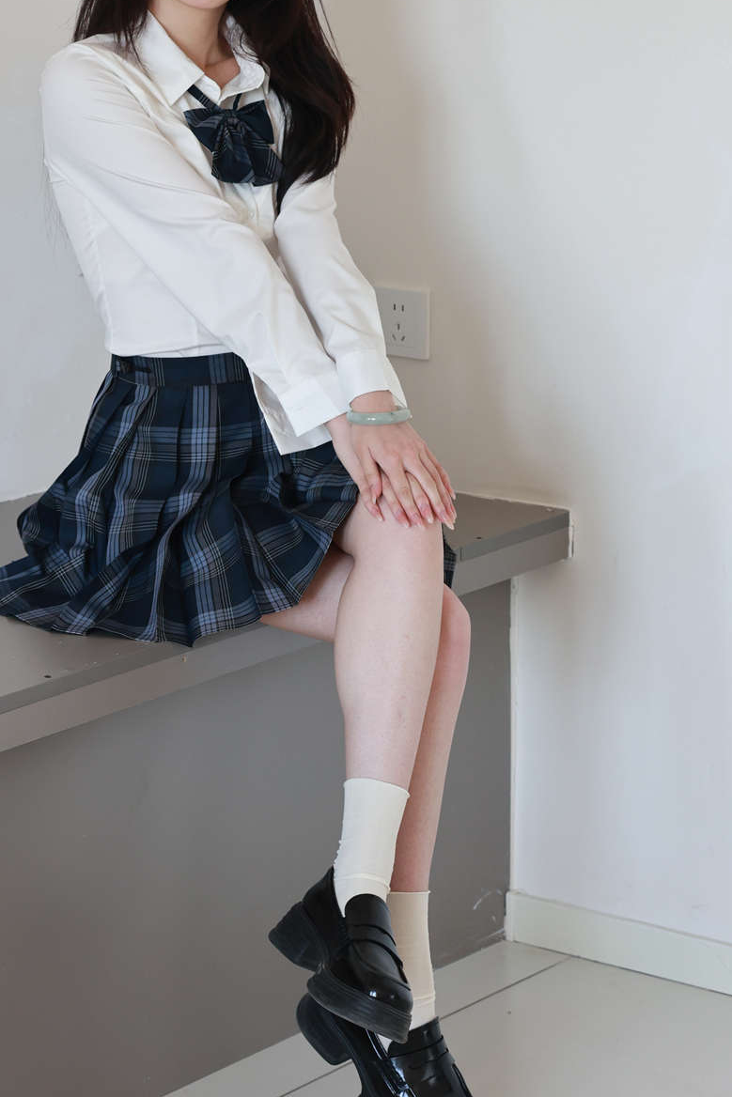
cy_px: 335
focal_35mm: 131
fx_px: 3994
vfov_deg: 15.6
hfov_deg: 10.5
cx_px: 278
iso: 1250
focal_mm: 85
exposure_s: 1/100
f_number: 6.3
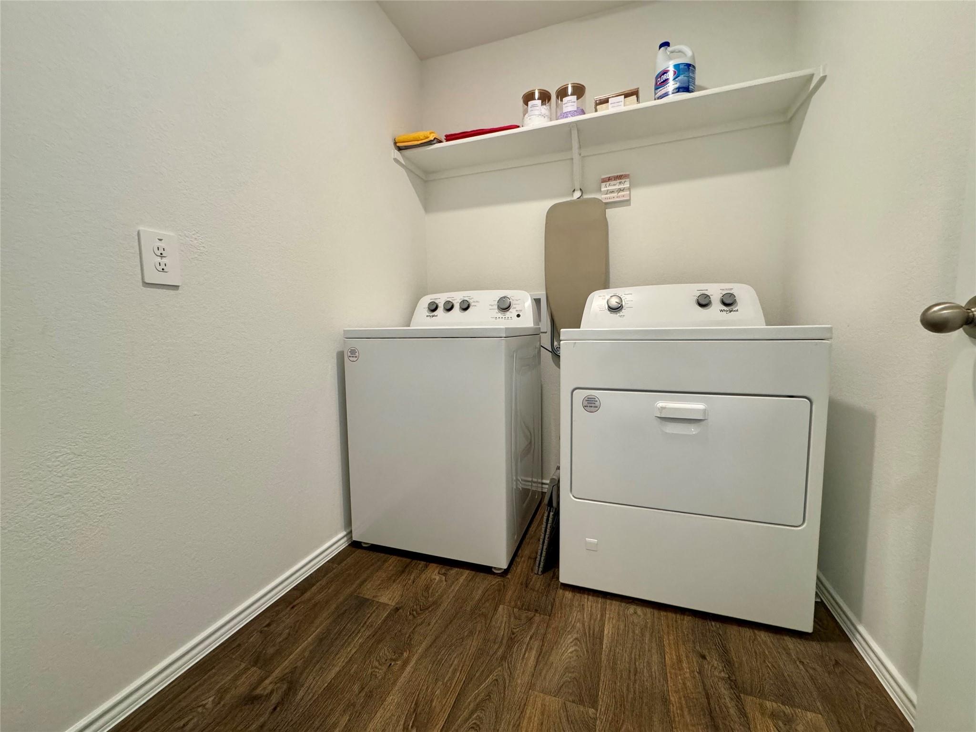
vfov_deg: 85.7
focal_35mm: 14
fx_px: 395
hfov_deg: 102.1
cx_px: 488
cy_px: 366
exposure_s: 1/120
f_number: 2.2
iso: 320
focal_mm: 2.22
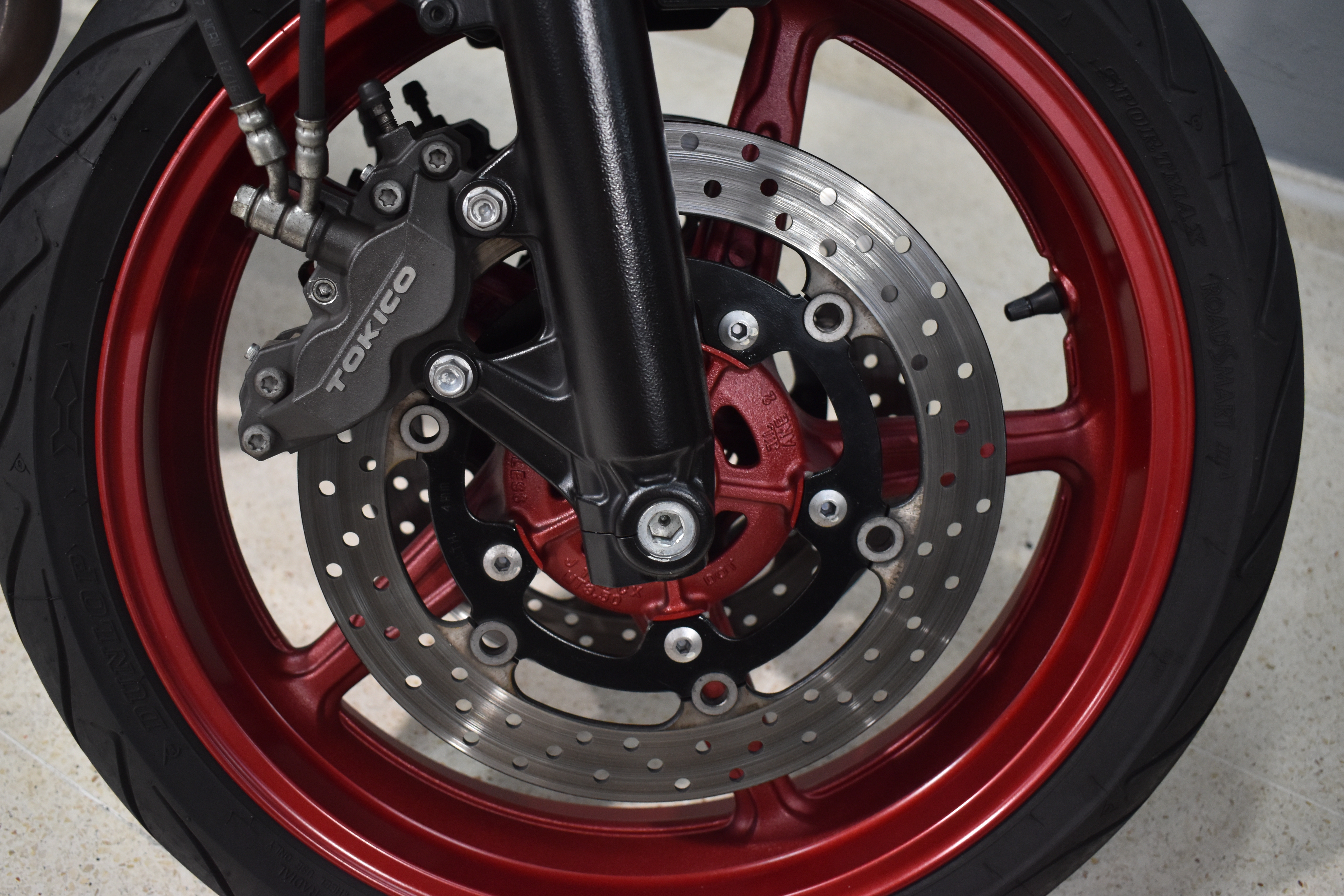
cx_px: 634
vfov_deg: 36.4
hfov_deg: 52.4
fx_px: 1364
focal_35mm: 37
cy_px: 434
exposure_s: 1/50
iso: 800
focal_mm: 23
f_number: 3.8
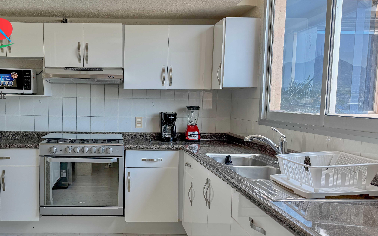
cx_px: 117
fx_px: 371
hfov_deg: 52.6
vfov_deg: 35.2
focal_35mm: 36
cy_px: 143
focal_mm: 6.76
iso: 50
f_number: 1.78
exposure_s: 1/131
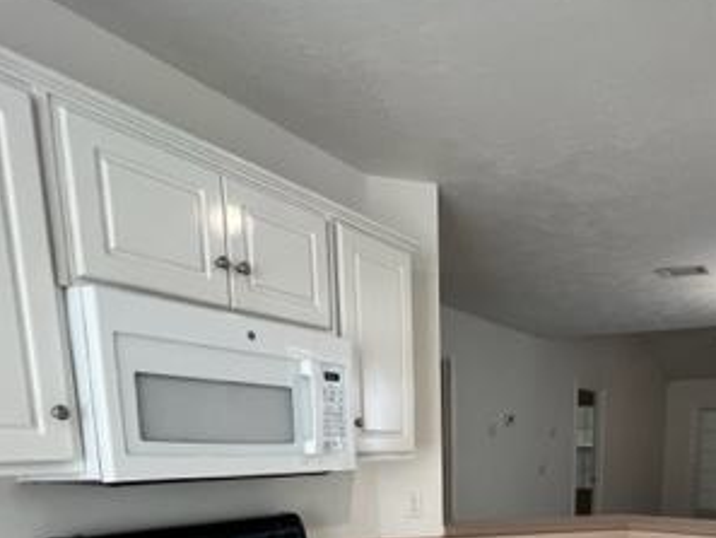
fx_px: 579
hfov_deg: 60.1
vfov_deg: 41.7
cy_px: 562
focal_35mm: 28
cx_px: 535
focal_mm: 1.57
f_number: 1.8
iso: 125
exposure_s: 1/120
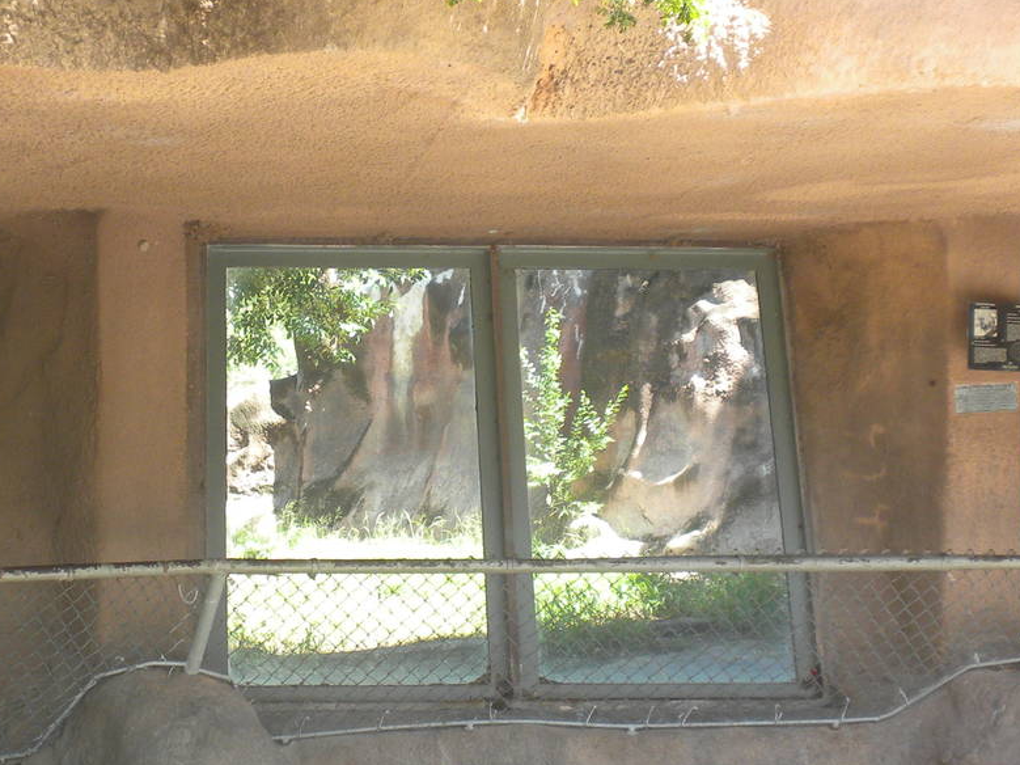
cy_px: 496
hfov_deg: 25.5
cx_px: 314
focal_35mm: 76
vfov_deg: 19.3
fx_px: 2239
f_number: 3.5
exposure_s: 1/85.7
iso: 90
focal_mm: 6.6
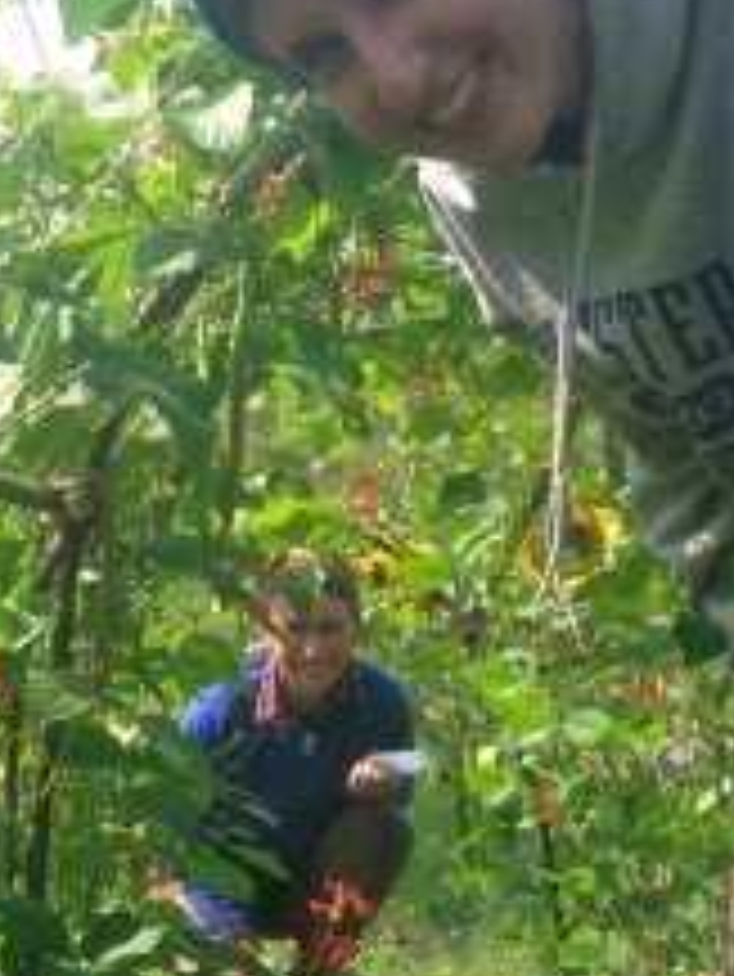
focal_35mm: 76
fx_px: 2147
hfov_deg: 19.4
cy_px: 729
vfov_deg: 25.4
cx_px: 430
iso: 50
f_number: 2.4
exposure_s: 1/502
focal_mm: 4.12
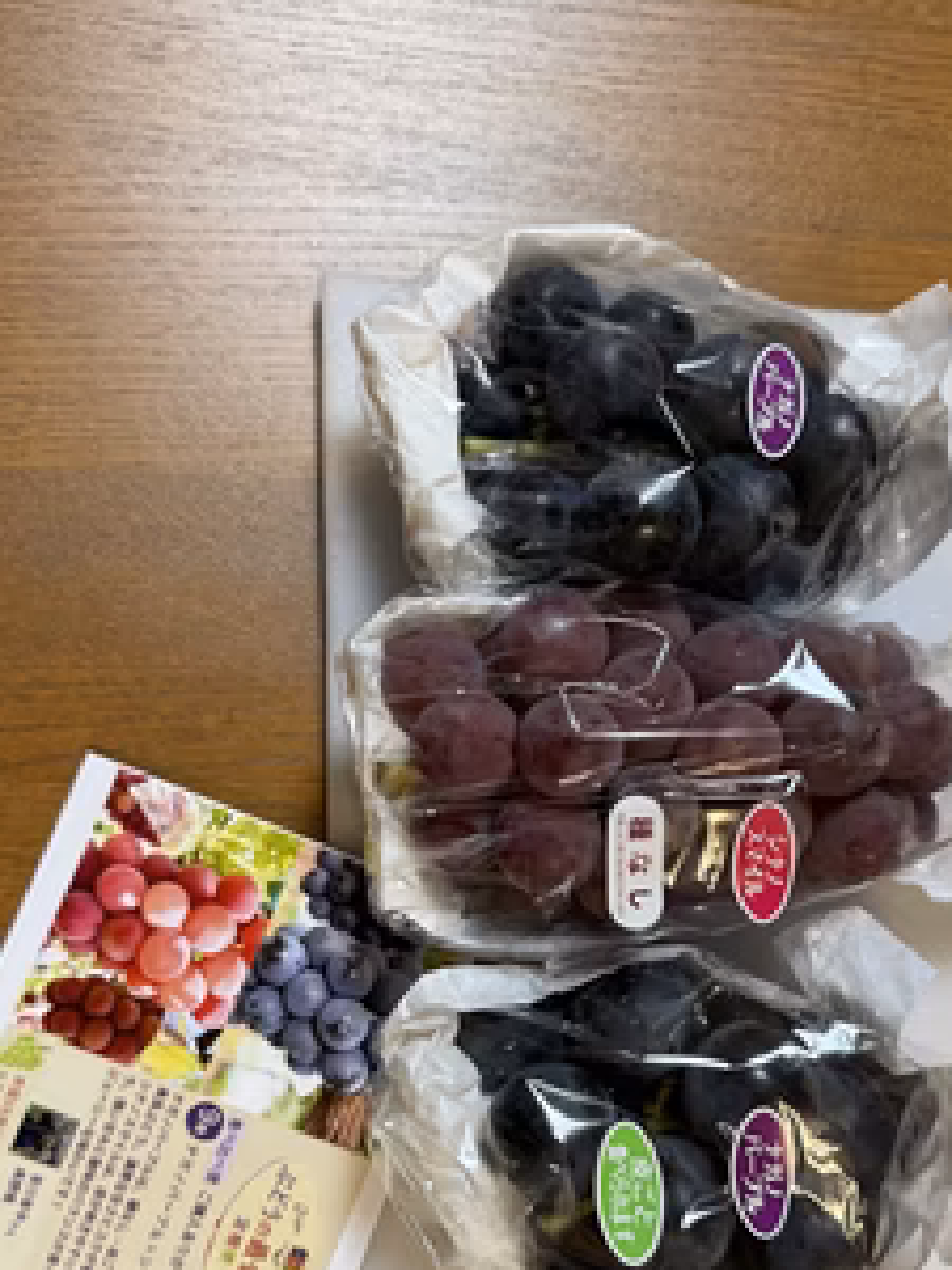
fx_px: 1173
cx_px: 499
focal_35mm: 32
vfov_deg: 55.7
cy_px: 842
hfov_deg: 44.1
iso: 200
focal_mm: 6.76
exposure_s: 1/90
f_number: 1.78
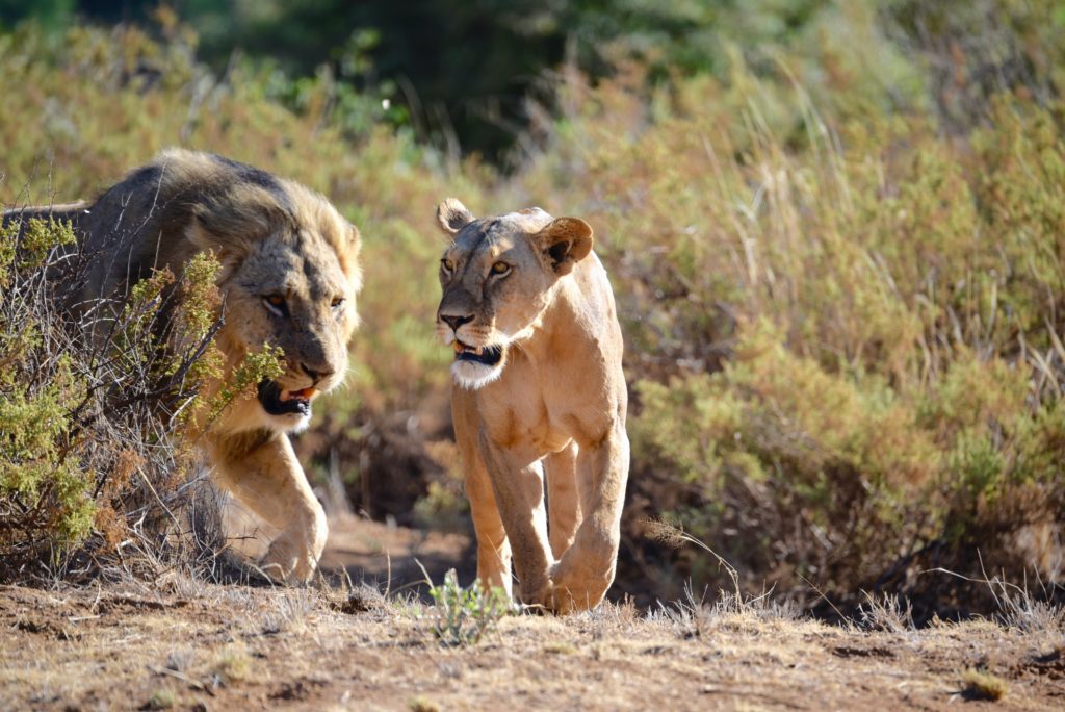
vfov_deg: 3.4
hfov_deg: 5.2
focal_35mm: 400
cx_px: 532
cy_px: 356
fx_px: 11840
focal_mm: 400
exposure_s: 1/500
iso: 200
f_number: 5.6
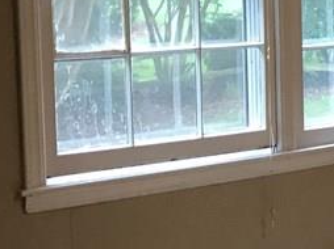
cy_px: 50
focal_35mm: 113
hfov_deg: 15.0
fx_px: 1089
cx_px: 617
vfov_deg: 13.0
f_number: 1.8
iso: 40
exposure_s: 1/17
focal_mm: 3.99
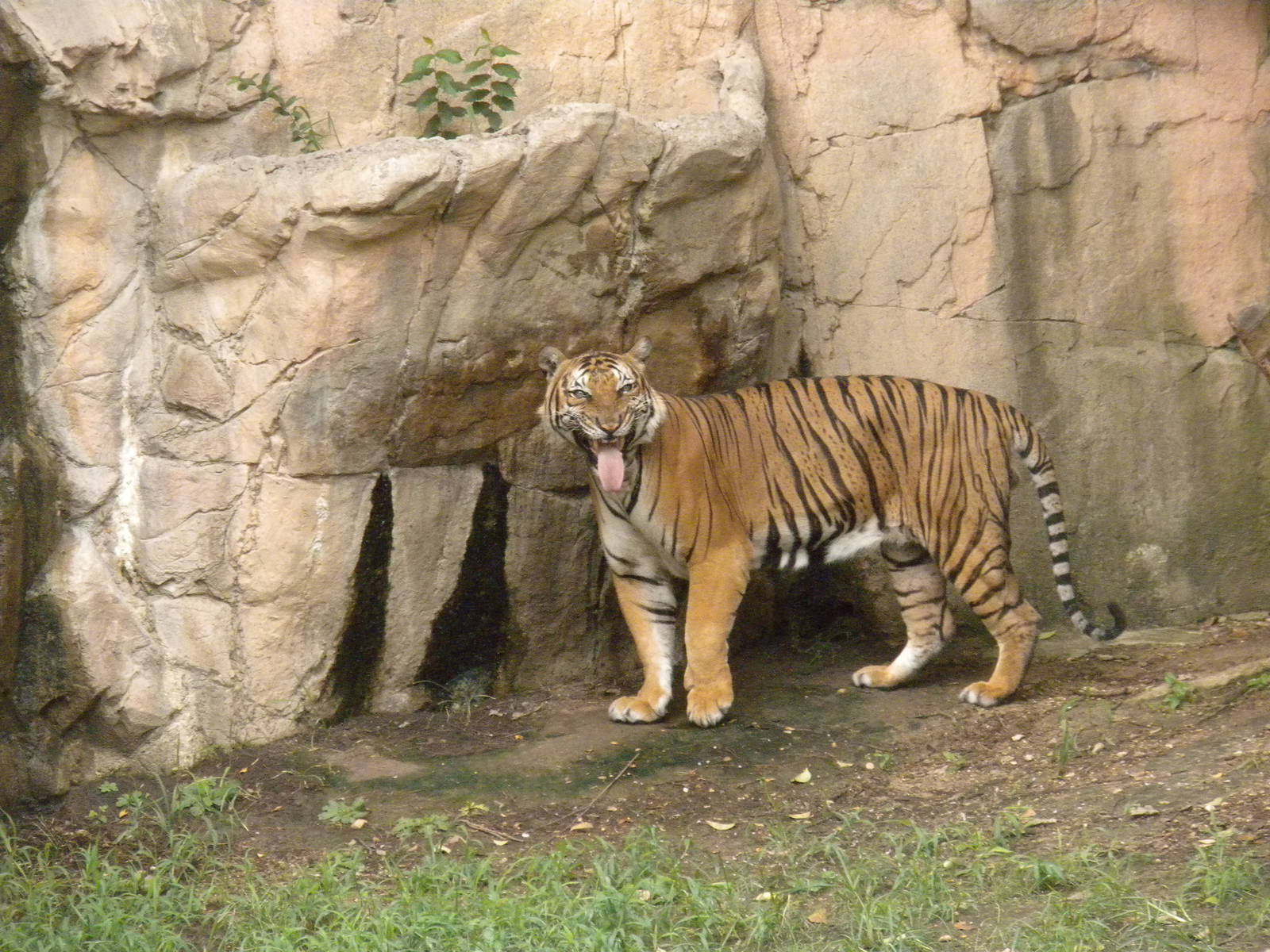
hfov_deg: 8.3
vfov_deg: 6.2
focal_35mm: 238
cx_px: 635
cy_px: 476
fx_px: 8732
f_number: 5.2
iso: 758
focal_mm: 42.1
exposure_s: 1/291
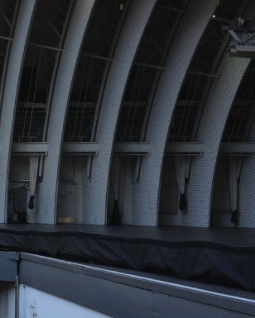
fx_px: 670
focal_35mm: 71
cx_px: -17
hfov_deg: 20.7
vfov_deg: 26.8
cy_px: 158
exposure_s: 1/155
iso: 50
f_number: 2.4
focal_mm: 4.28
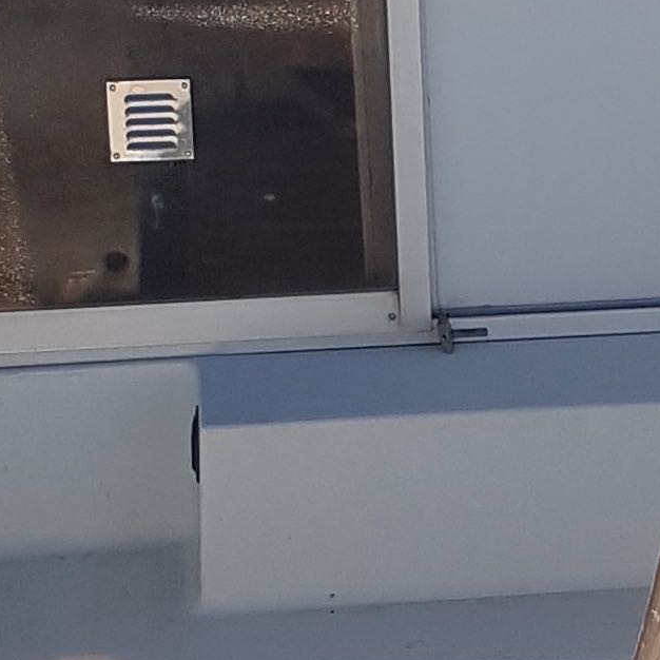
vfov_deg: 11.7
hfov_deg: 11.7
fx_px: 3193
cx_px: 662
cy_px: 580
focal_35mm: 148
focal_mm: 4.2
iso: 50
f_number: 1.7
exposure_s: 1/3120
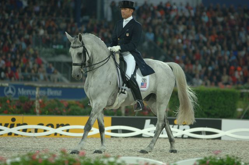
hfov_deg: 6.9
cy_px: 82
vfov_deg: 4.6
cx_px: 124
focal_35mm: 300
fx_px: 2072
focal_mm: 200
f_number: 2.8
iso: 400
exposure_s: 1/320
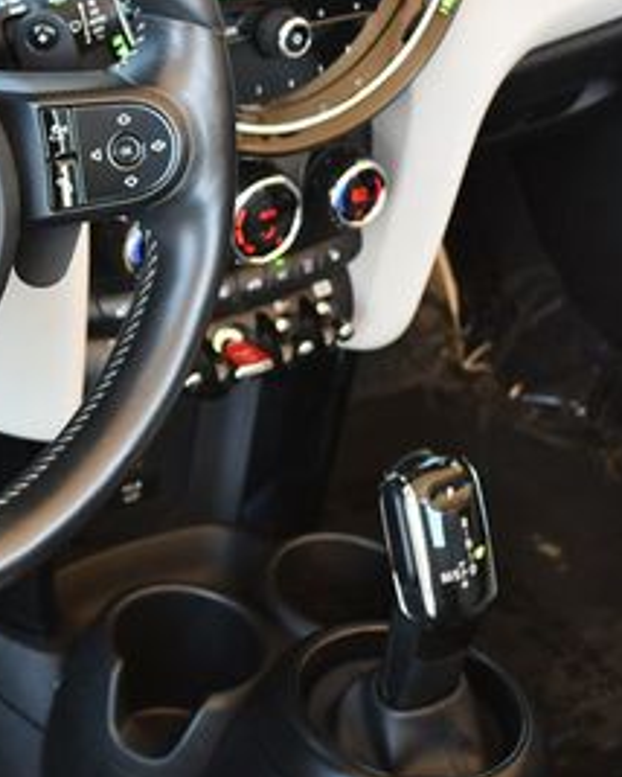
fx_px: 2482
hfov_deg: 13.9
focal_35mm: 108
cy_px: 178
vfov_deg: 17.6
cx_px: -90
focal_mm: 24
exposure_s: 1/200
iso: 800
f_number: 4
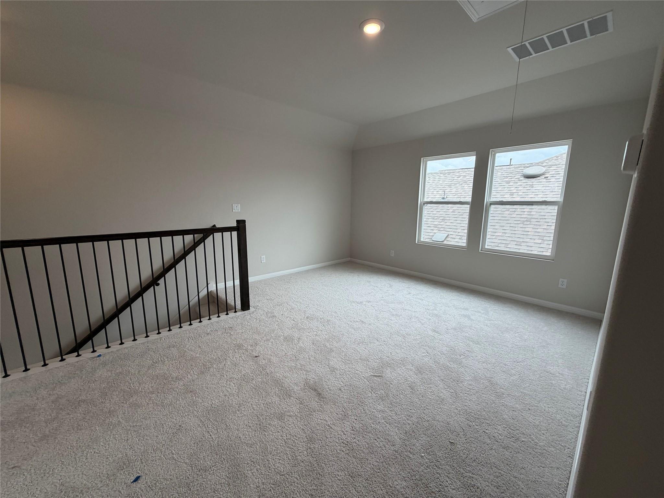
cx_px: 332
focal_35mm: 14
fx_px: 269
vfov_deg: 85.7
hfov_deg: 102.1
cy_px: 249
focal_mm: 2.22
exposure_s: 1/120
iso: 80
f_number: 2.2
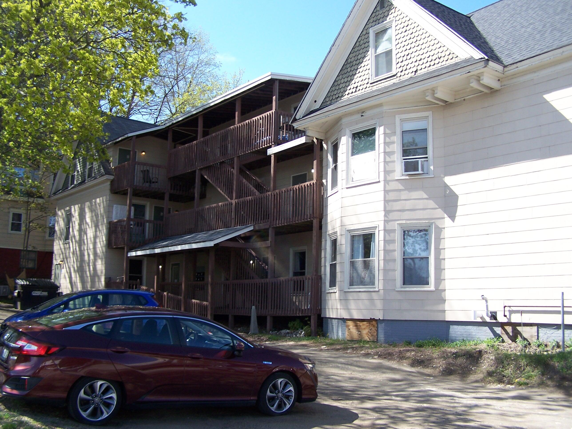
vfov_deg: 37.7
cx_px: 286
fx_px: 628
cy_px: 214
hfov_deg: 49.0
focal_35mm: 38
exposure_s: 1/500
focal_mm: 6.3
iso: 80
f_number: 2.8
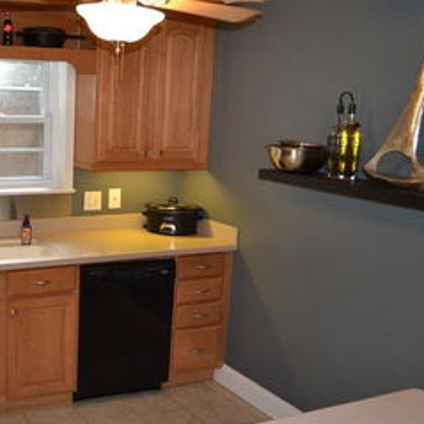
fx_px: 637
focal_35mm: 46
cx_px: 66
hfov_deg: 35.2
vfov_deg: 36.8
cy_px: 222
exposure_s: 1/60
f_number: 3.5
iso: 560
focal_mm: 18
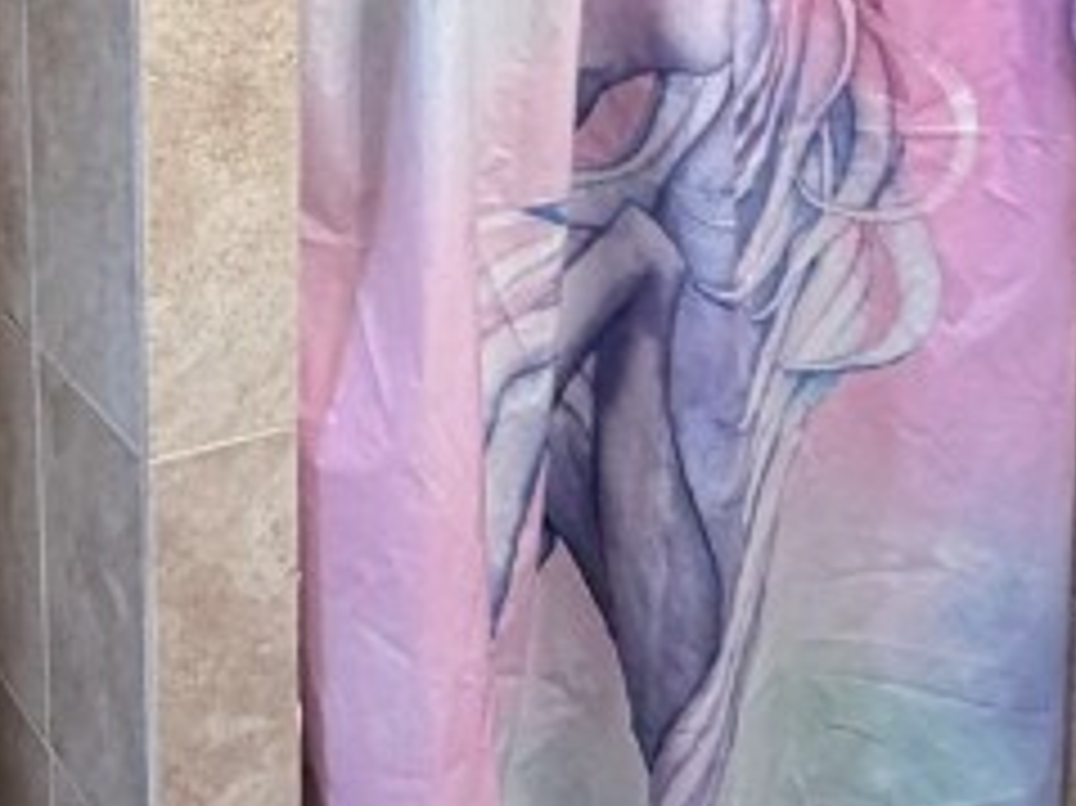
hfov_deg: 32.2
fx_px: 1864
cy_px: -9
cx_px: 603
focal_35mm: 60
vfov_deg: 23.3
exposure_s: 1/60
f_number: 2.2
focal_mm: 2.22
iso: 320
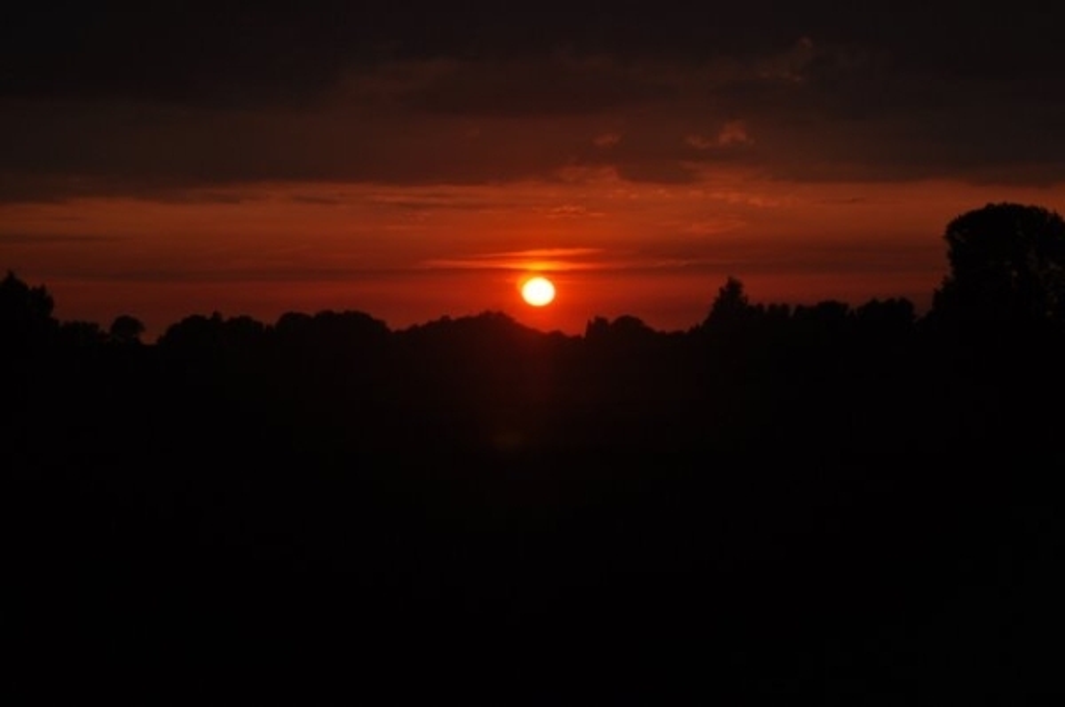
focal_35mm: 105
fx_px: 3101
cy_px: 354
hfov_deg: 19.5
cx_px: 532
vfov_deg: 13.0
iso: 400
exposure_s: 1/1000
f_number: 4
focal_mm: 70
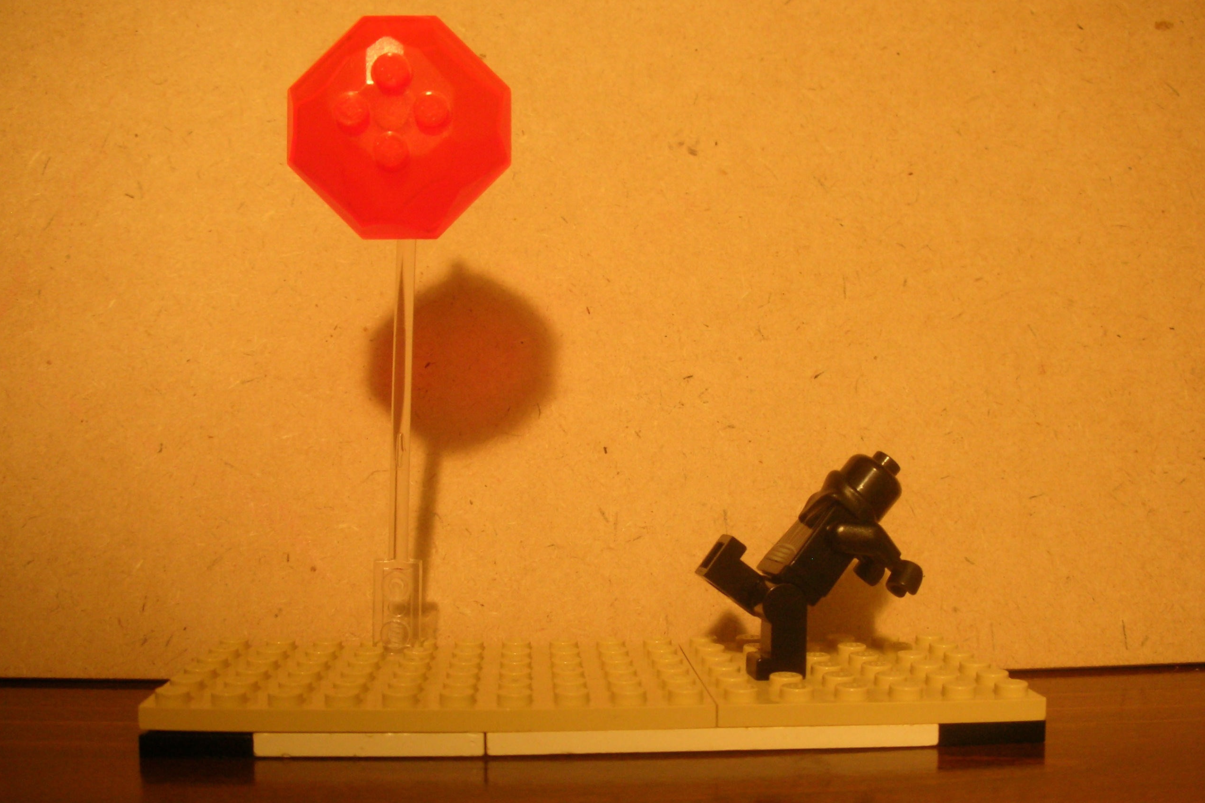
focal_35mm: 37
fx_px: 1238
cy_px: 418
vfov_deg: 35.9
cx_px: 602
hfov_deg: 51.9
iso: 129
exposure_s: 1/3.9
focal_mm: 5.8
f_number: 3
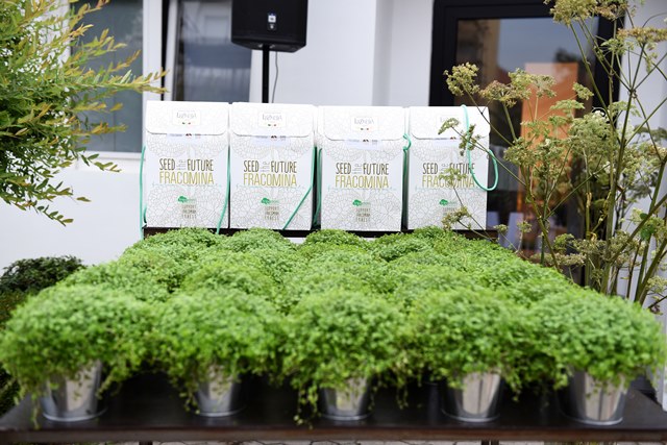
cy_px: 222
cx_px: 334
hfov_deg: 46.4
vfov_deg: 31.9
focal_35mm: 42
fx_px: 778
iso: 500
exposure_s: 1/200
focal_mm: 42
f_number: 3.5
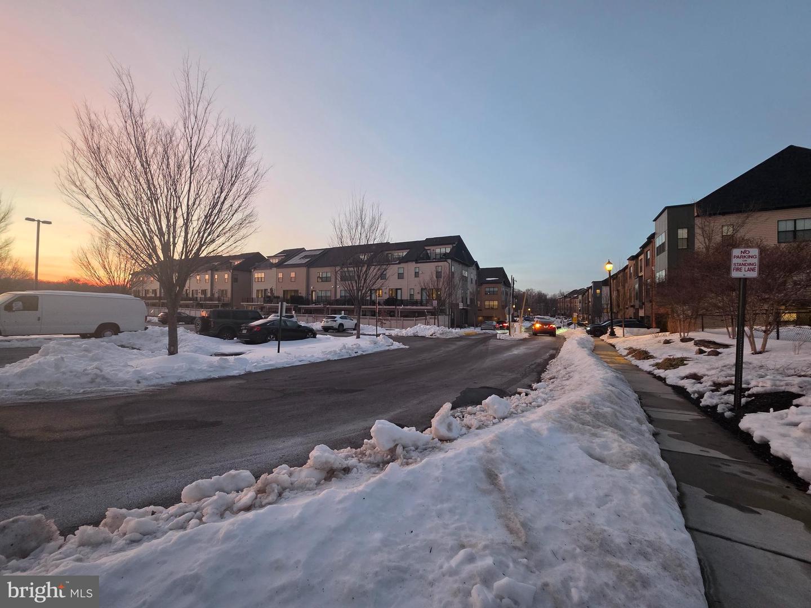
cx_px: 406
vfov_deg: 89.9
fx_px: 305
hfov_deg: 106.2
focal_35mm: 13
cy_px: 304
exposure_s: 1/60
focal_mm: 2.2
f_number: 1.9
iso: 320
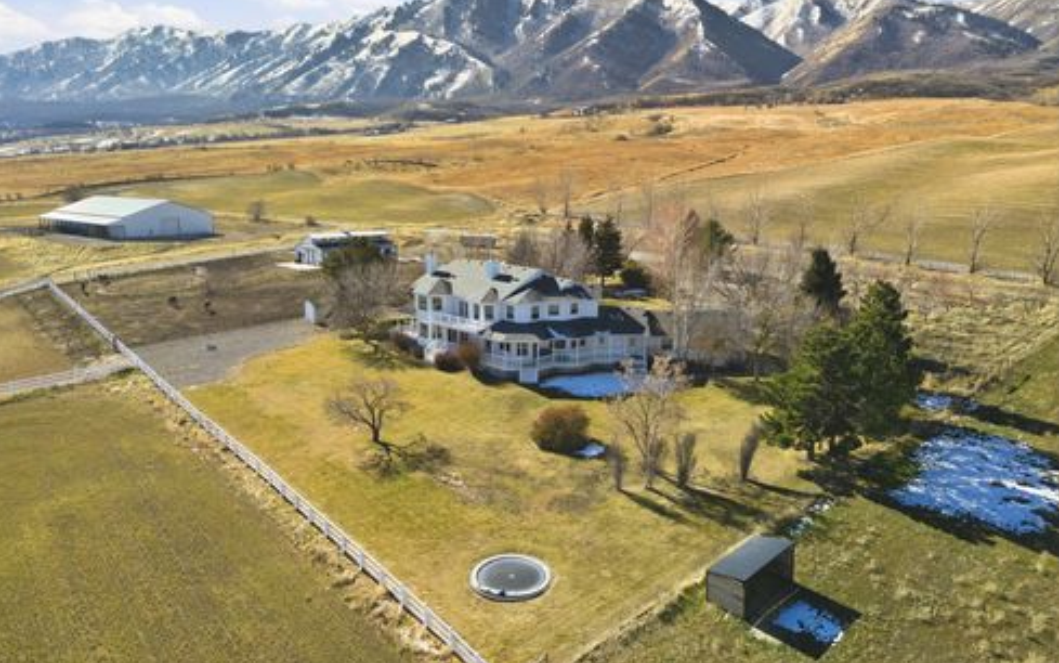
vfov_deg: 47.6
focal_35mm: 26
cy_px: 322
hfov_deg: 70.4
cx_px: 524
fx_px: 751
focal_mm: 6.7
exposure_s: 1/1250
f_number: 1.7
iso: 140
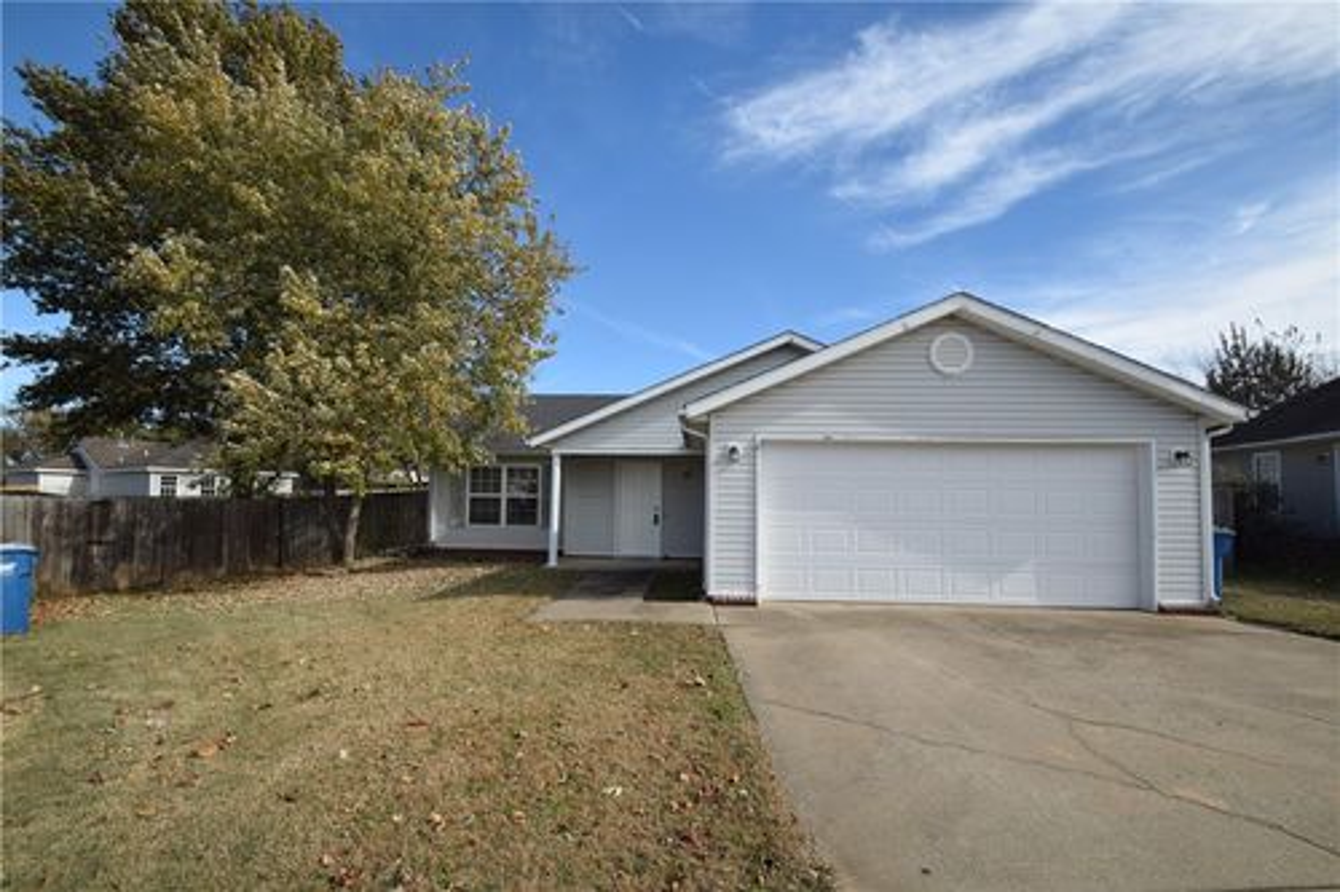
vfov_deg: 77.3
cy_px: 446
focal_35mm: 15
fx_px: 558
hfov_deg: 100.4
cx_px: 670
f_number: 8
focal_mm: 10
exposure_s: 1/200
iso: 100
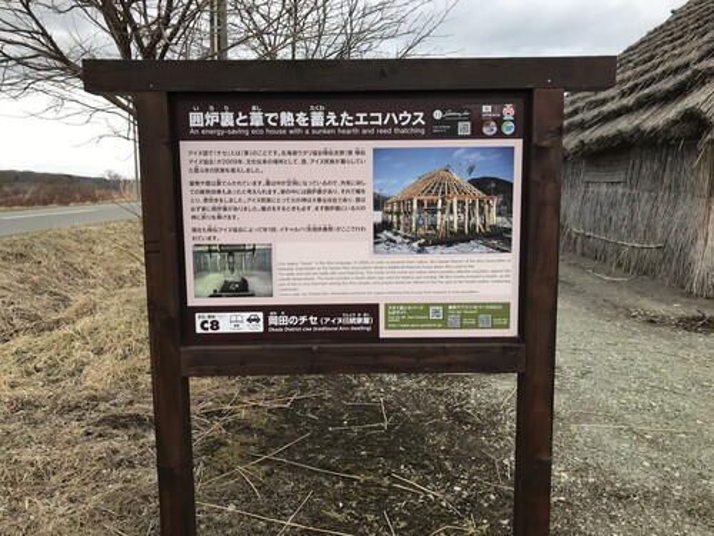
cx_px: 357
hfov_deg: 63.4
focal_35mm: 28
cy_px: 268
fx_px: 578
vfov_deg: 49.7
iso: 20
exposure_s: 1/665
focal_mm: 3.99
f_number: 1.8
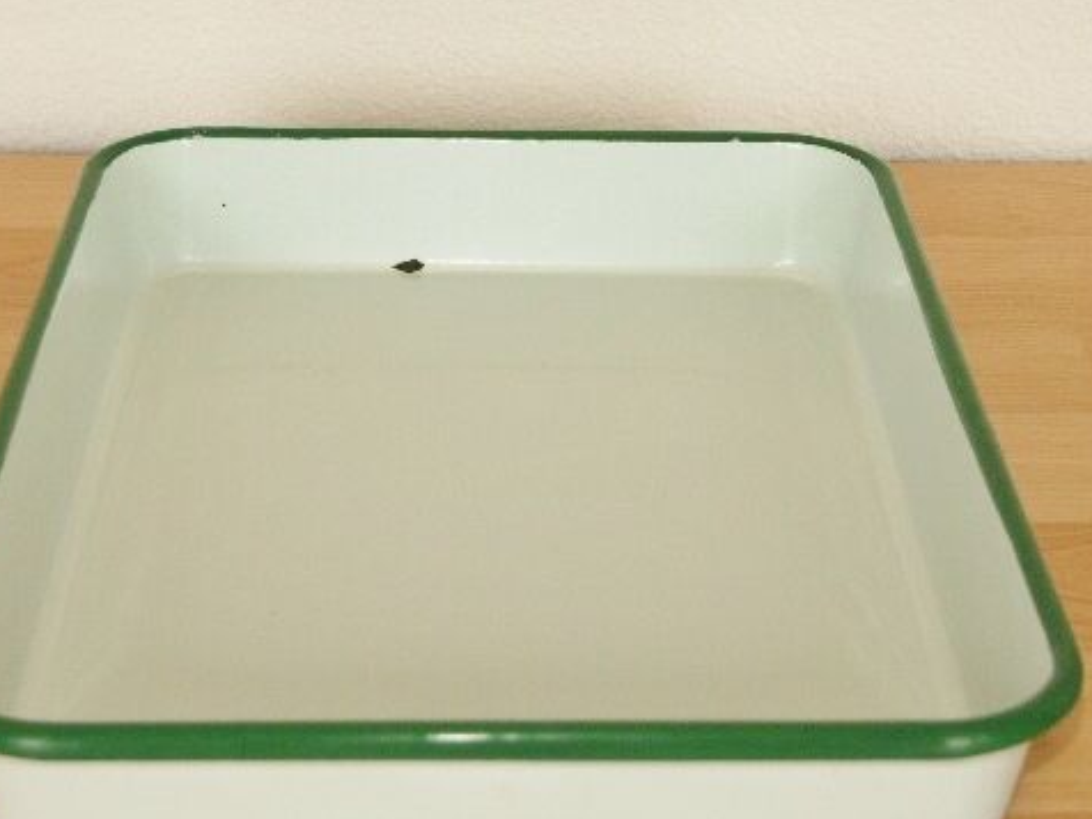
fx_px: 2587
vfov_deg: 18.0
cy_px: 388
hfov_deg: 23.8
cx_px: 523
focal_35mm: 82
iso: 100
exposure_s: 1/100
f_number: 3.5
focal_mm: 15.11
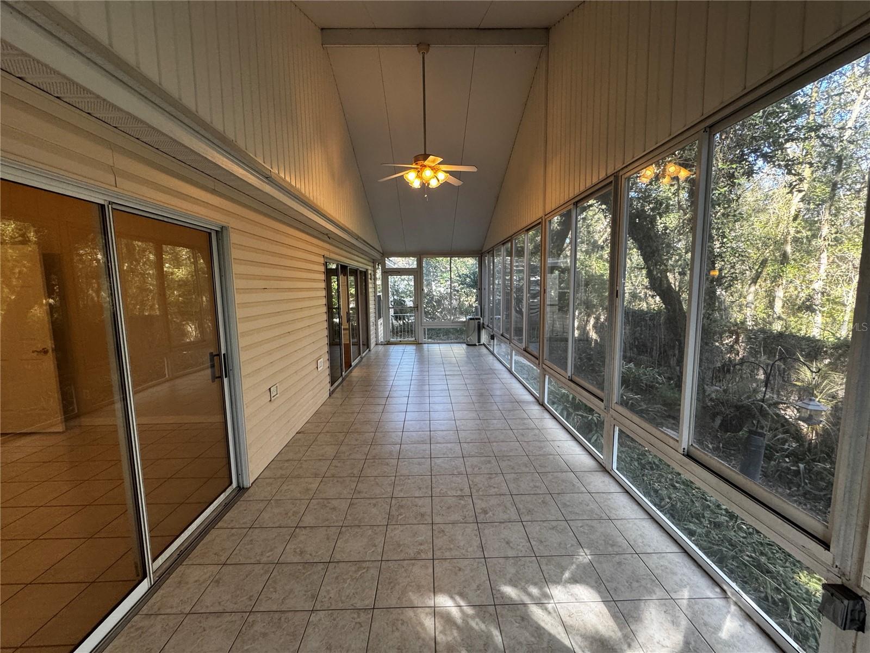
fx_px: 352
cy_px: 326
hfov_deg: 102.1
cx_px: 435
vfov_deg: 85.7
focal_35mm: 14
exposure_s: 1/120
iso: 250
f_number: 2.2
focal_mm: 2.22
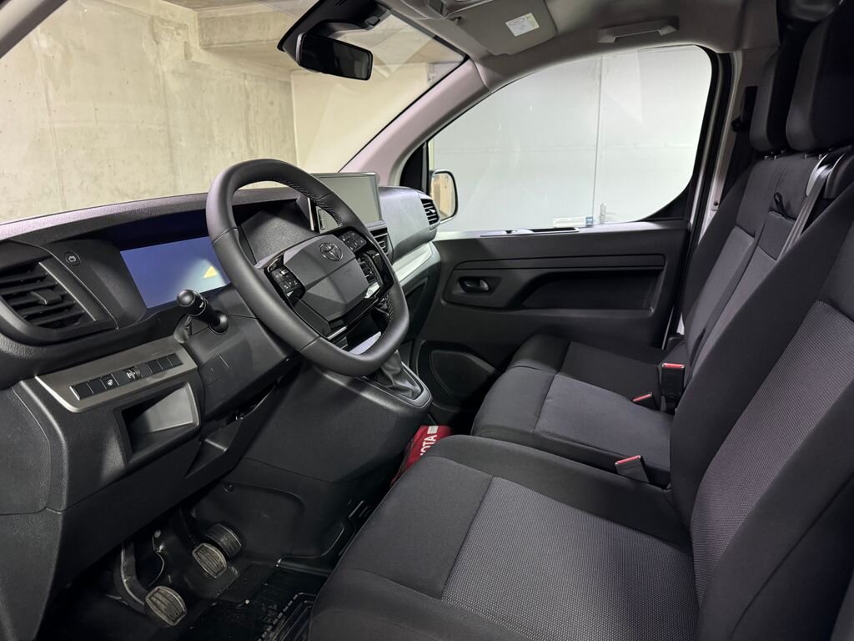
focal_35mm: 24
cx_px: 427
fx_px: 592
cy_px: 320
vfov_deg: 56.8
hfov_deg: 71.6
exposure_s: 1/33
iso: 640
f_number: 1.78
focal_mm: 6.76
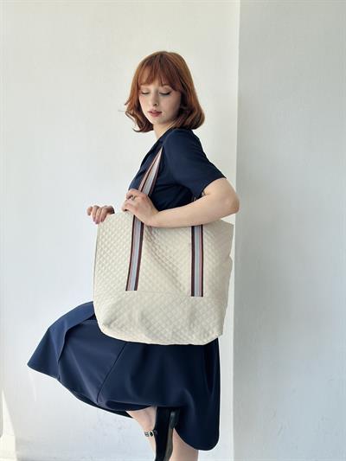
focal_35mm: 48
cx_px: 173
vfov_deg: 39.6
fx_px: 639
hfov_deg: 30.3
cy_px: 230
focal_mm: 6.86
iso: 80
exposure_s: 1/651
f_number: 1.78
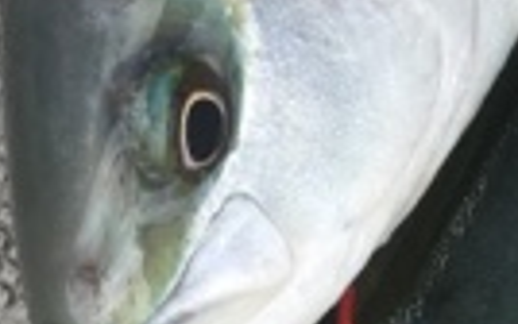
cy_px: 721
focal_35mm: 92
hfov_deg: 22.5
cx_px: 232
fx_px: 1300
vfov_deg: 12.0
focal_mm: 4.15
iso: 25
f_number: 2.2
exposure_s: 1/884
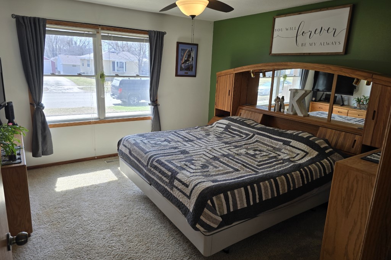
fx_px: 261
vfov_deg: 53.1
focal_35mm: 24
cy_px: 128
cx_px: 195
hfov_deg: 73.8
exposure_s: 1/120
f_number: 1.7
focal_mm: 6.3
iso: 32
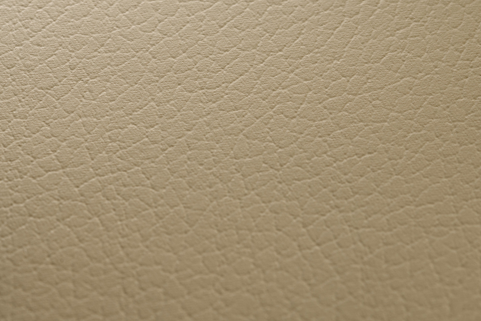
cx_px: 353
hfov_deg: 11.7
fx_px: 2351
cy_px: 89
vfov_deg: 7.8
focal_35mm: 176
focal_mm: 105
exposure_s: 8
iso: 100
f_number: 16
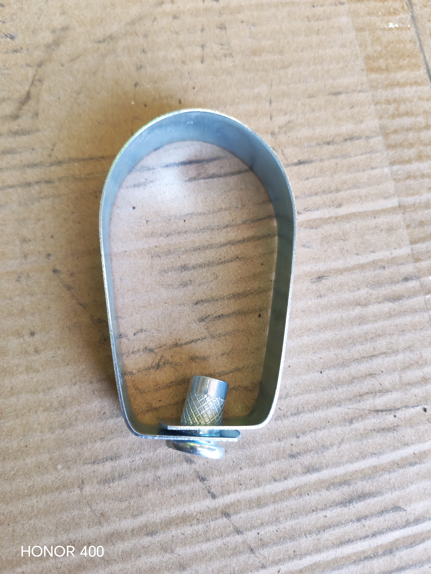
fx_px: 448
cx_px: 216
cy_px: 287
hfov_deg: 51.4
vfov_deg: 65.3
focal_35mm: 27
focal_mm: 6.12
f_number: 1.9
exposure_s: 1/100
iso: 500
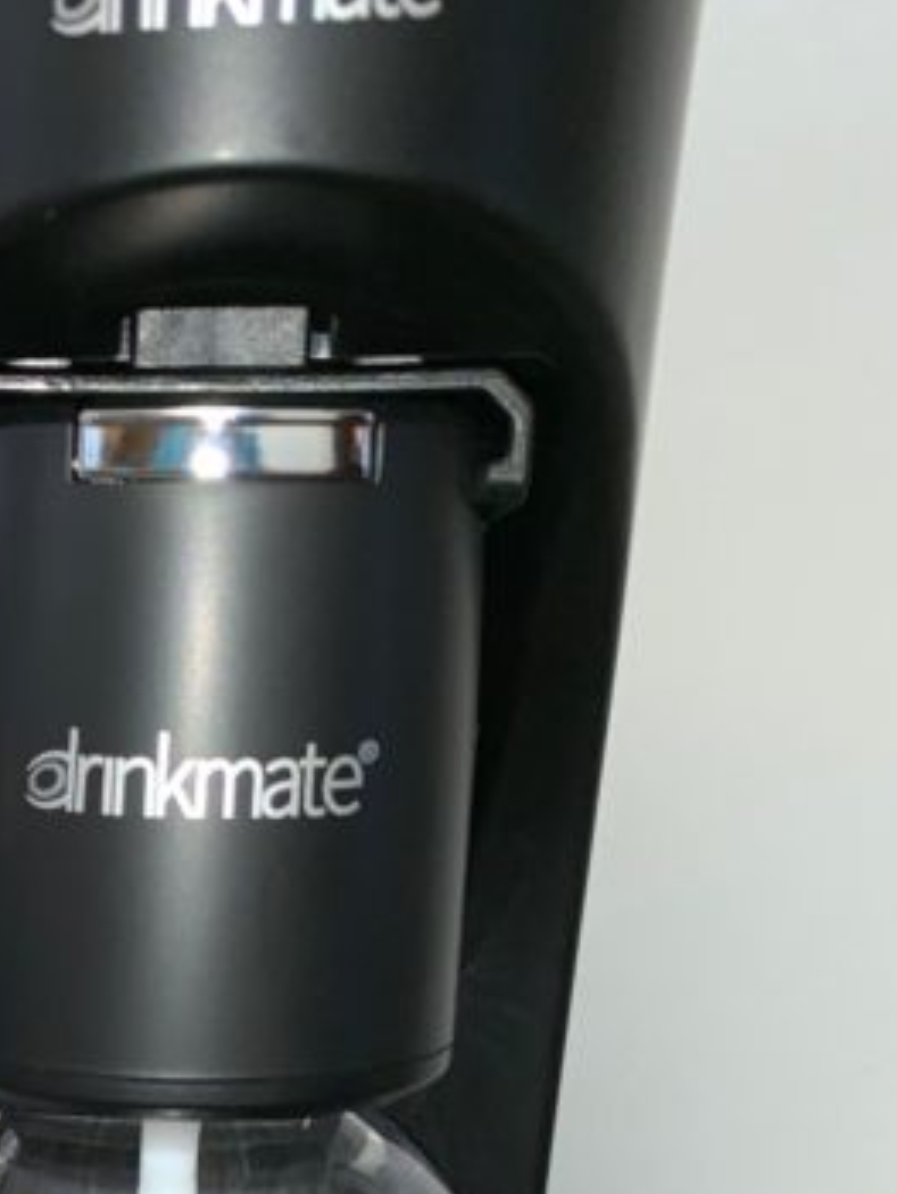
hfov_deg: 18.0
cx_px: -310
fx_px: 2623
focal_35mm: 76
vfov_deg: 23.6
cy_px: 1406
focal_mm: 4.25
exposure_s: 1/24
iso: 40
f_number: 1.8
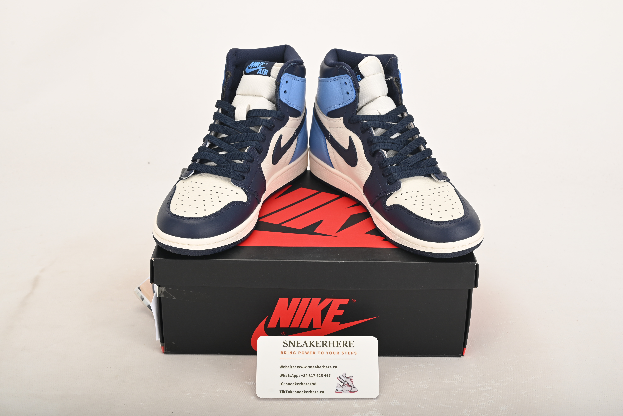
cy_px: 208
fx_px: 814
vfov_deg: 28.7
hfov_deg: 41.9
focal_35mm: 47
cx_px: 312
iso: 100
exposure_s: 1/200
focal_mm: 47
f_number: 11
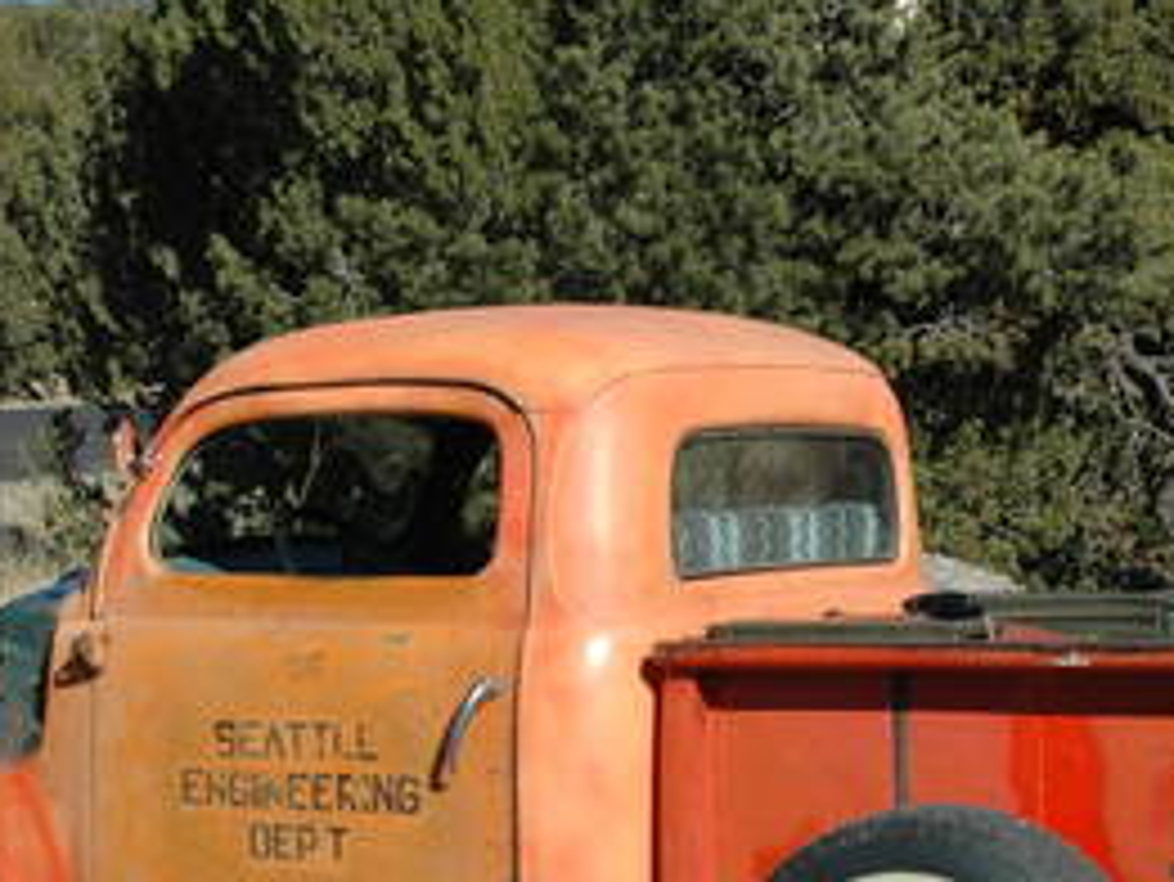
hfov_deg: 15.6
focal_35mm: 126
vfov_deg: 11.8
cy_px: 556
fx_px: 4275
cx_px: 396
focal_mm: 38
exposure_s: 1/500
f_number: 11
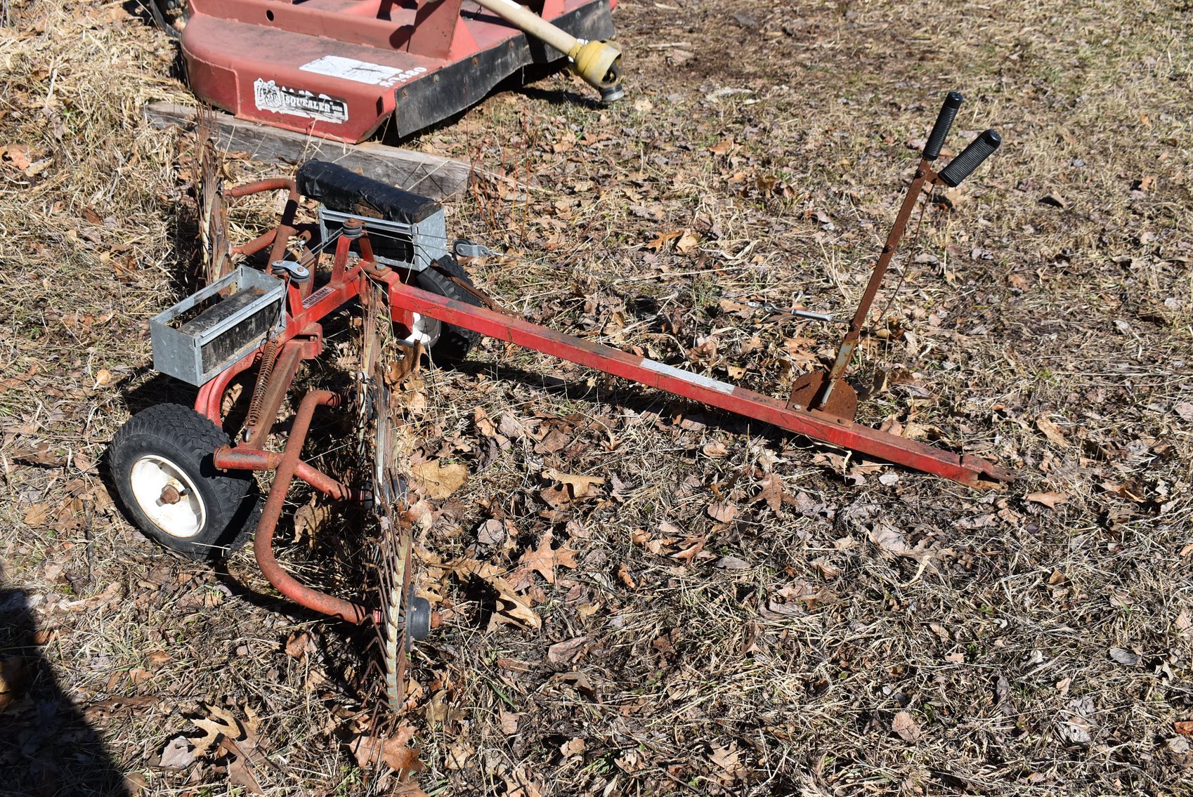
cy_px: 398
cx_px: 596
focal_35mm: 39
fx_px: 1293
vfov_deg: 34.3
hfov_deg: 49.5
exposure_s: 1/250
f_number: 8
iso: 100
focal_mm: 26
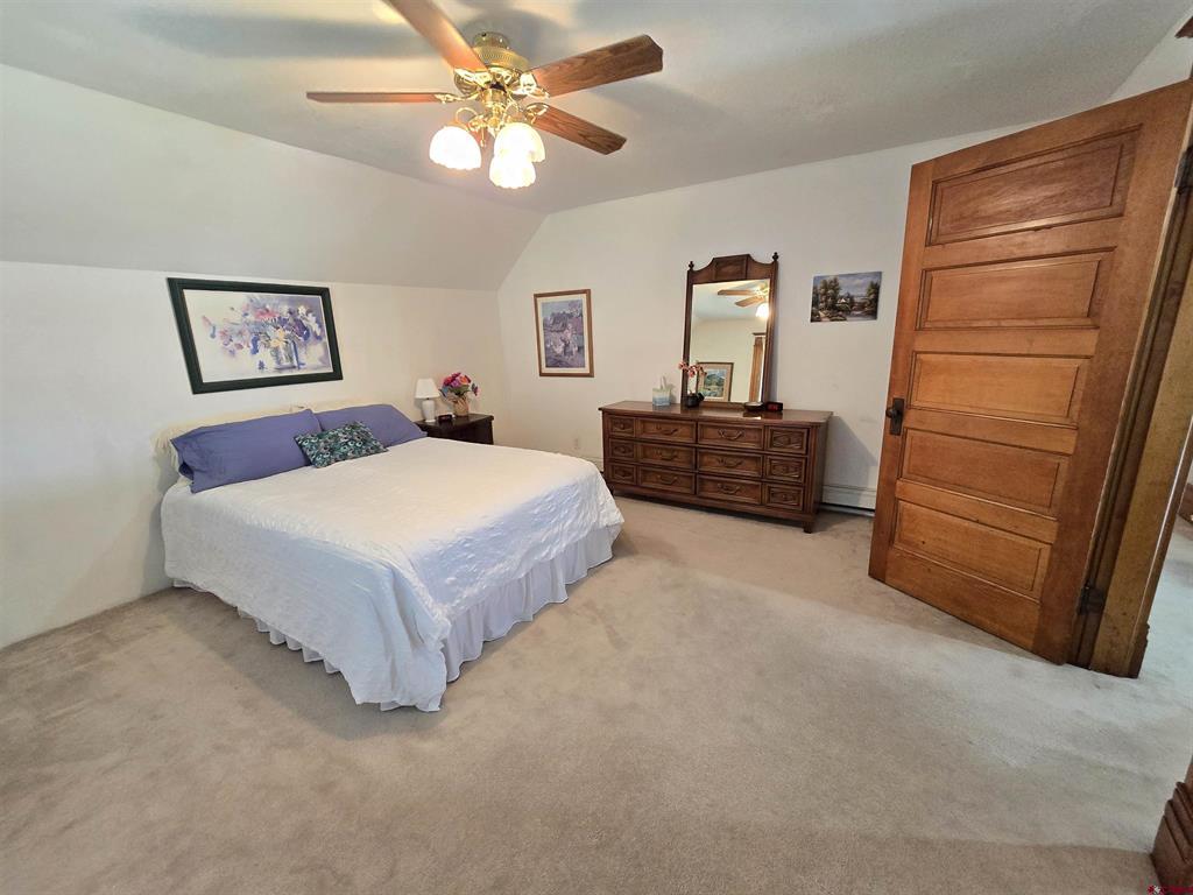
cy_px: 448
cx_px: 596
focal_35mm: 13
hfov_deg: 106.2
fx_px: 448
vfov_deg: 89.9
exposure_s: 1/60
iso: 500
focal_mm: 2.2
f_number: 2.2
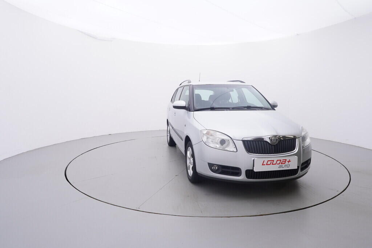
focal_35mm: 22
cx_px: 186
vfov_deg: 56.2
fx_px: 233
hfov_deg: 77.3
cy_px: 124
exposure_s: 1/80
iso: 200
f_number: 5
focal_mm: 15
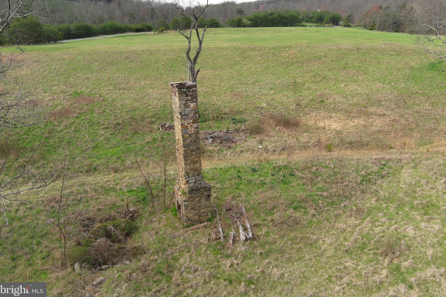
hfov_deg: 61.9
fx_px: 372
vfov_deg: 43.6
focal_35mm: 30
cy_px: 145
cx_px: 227
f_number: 2.8
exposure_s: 1/620
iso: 100
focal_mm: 10.57
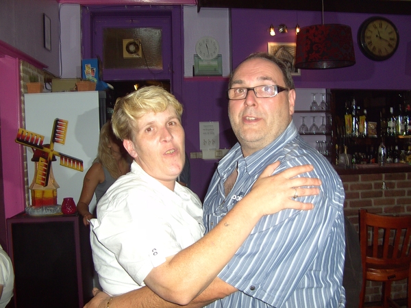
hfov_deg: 50.1
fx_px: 439
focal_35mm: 37
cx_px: 206
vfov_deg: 38.7
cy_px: 154
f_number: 2.8
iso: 80
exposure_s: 1/50
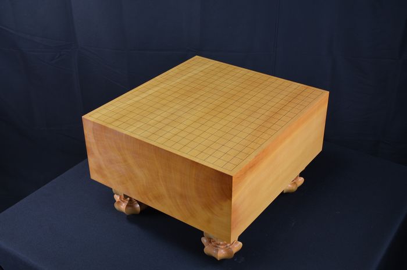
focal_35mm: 48
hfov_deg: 41.2
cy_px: 135
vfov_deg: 28.0
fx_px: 542
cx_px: 204
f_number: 6.3
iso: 400
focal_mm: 32
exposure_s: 1/30
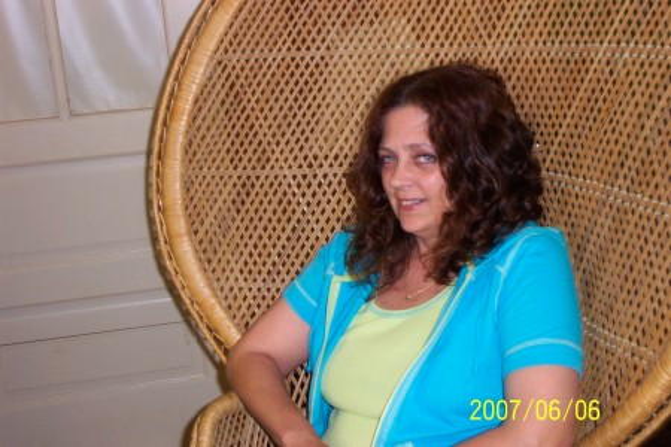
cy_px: 224
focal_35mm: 61
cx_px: 336
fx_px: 1137
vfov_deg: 22.3
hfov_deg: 32.9
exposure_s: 1/45
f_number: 3.5
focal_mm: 12.6
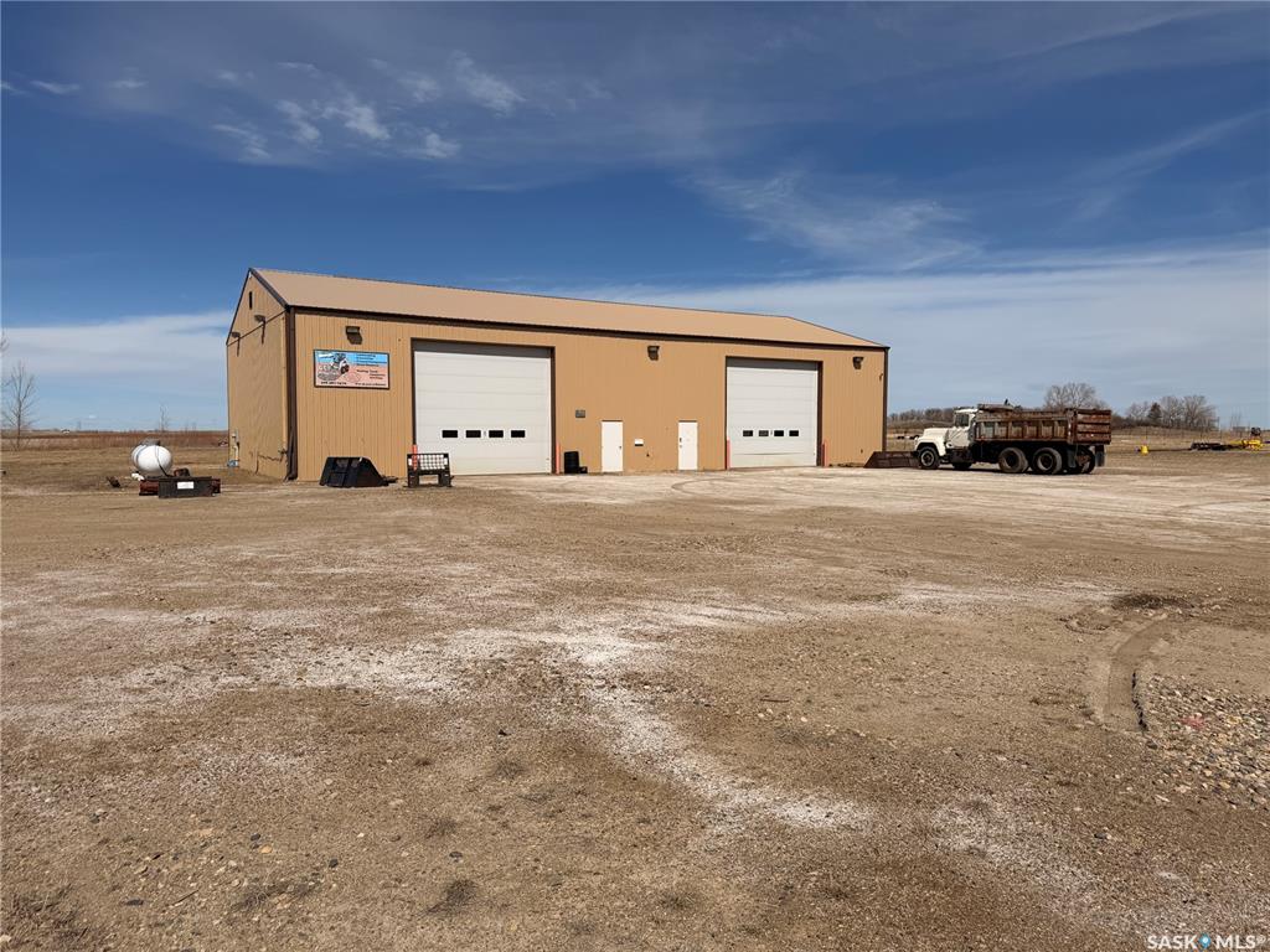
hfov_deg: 71.6
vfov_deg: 56.8
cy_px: 476
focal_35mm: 24
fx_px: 881
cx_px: 635
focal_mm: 6.76
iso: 80
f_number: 1.78
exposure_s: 1/14286
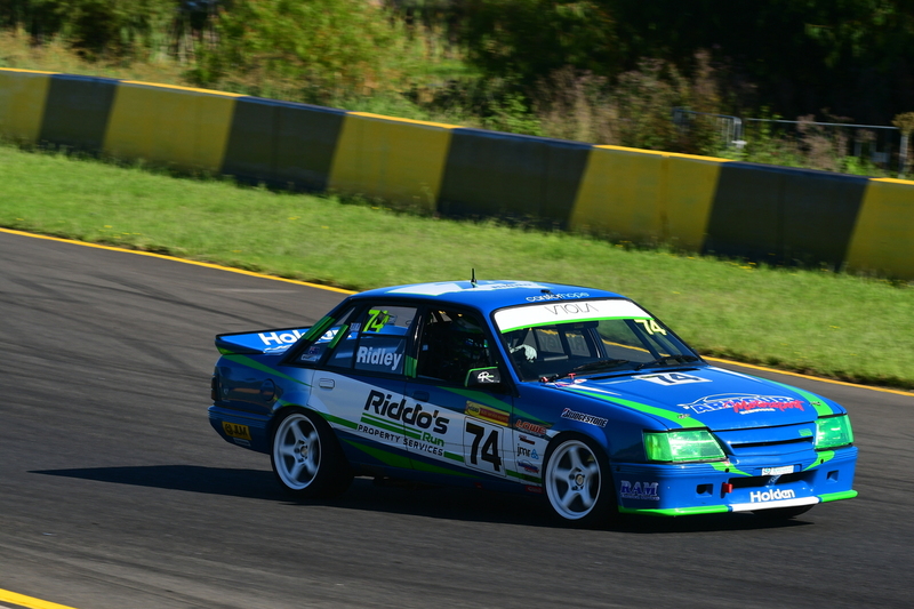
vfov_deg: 4.6
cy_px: 304
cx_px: 457
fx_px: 7615
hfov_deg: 6.9
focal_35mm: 300
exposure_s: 1/320
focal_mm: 200
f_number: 11
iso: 250
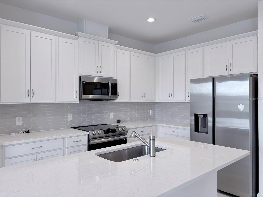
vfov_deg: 53.1
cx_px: 132
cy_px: 98
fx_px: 198
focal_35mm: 26
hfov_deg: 67.3
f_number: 1.6
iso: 64
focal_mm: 5.96
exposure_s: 1/120
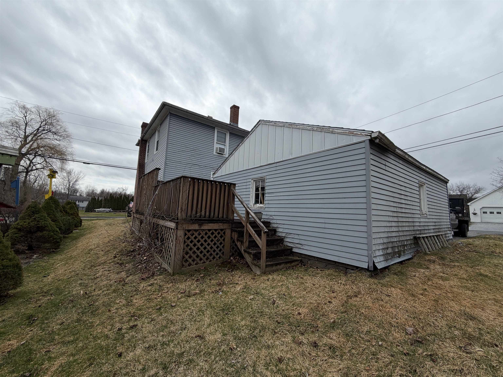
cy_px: 188
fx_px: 203
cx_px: 252
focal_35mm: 14
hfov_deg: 102.1
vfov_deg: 85.7
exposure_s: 1/1312
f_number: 2.2
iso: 20
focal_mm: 2.22
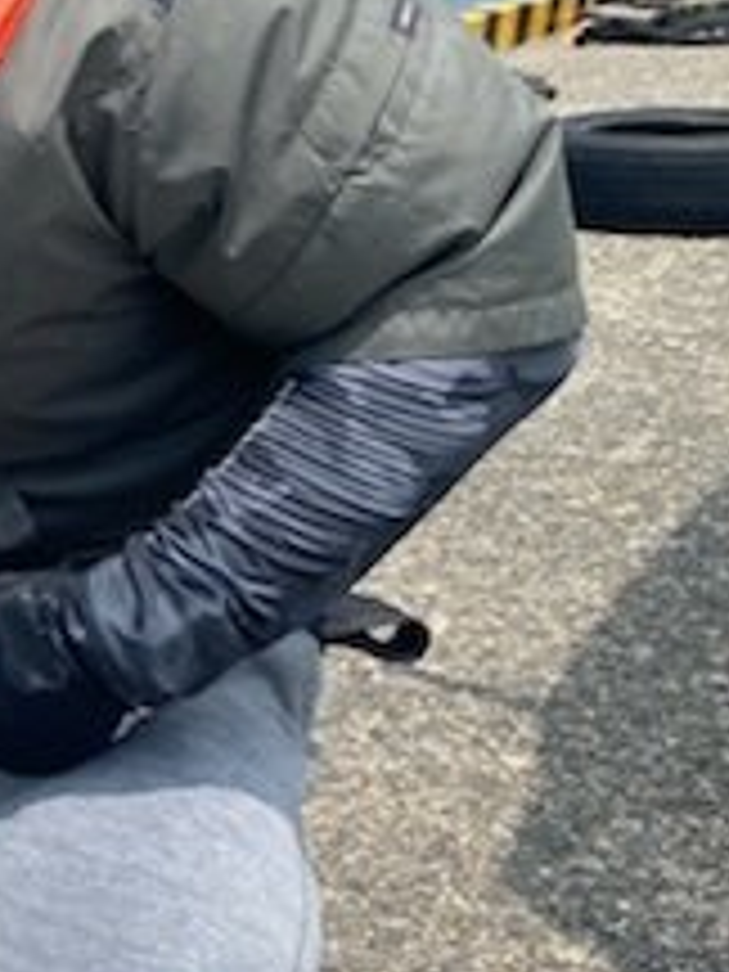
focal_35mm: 77
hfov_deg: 17.3
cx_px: -346
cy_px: 418
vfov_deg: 25.3
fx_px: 2162
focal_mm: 4.25
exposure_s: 1/3401
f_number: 1.8
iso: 32
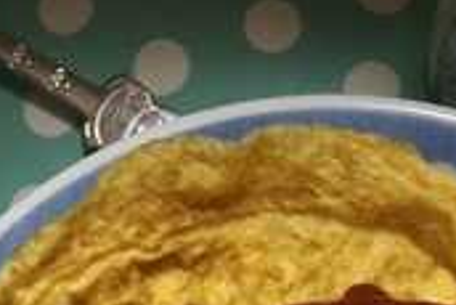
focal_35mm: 77
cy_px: 530
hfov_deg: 26.1
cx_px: 323
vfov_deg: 15.5
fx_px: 976
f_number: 2.2
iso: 50
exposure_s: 1/15
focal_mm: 4.15
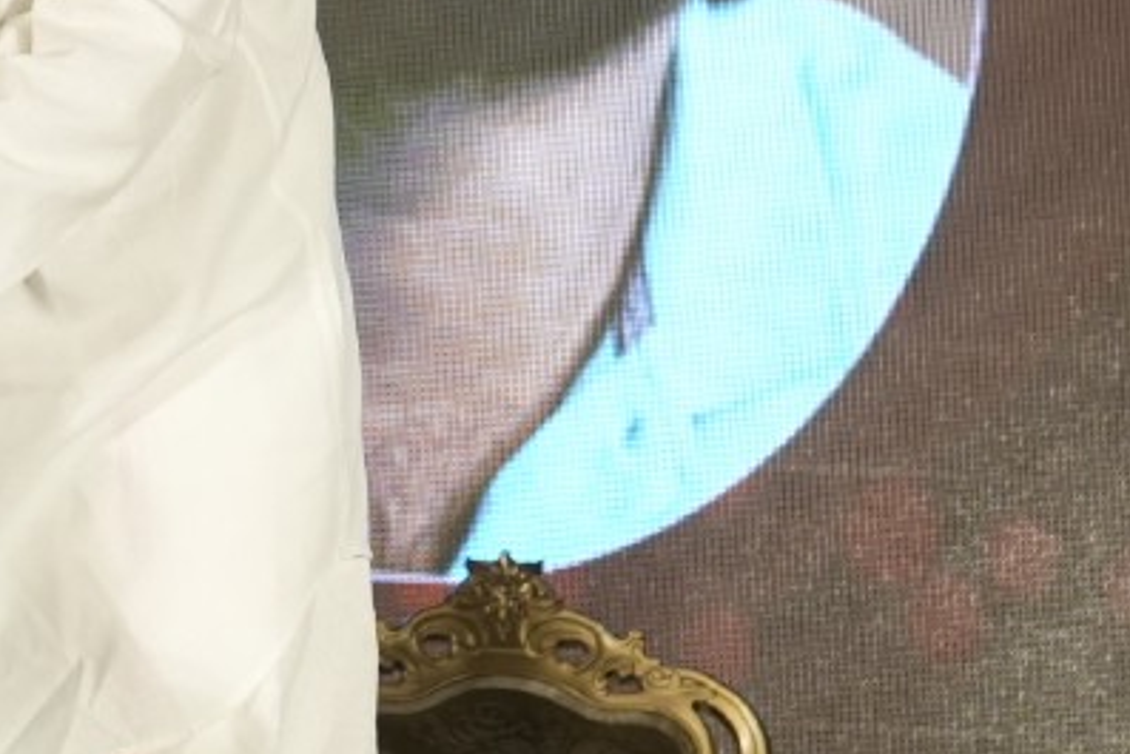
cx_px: -744
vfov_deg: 5.3
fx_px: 8069
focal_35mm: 257
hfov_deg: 7.8
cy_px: 181
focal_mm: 49
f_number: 4
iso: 800
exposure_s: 1/250
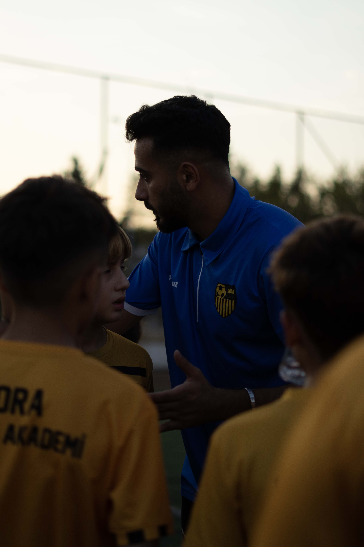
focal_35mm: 75
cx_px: 182
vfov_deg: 27.0
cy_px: 274
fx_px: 1137
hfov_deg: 18.2
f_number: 1.8
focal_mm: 50
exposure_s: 1/3200
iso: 250
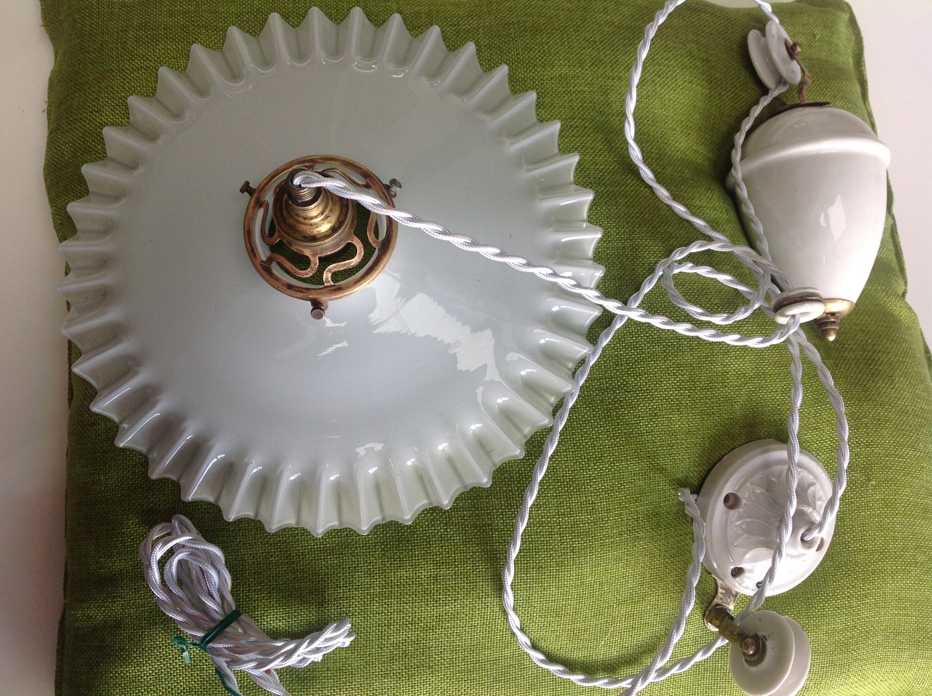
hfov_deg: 52.7
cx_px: 466
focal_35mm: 35
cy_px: 348
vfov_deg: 40.6
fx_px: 941
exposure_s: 1/60
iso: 50
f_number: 2.4
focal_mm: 4.28
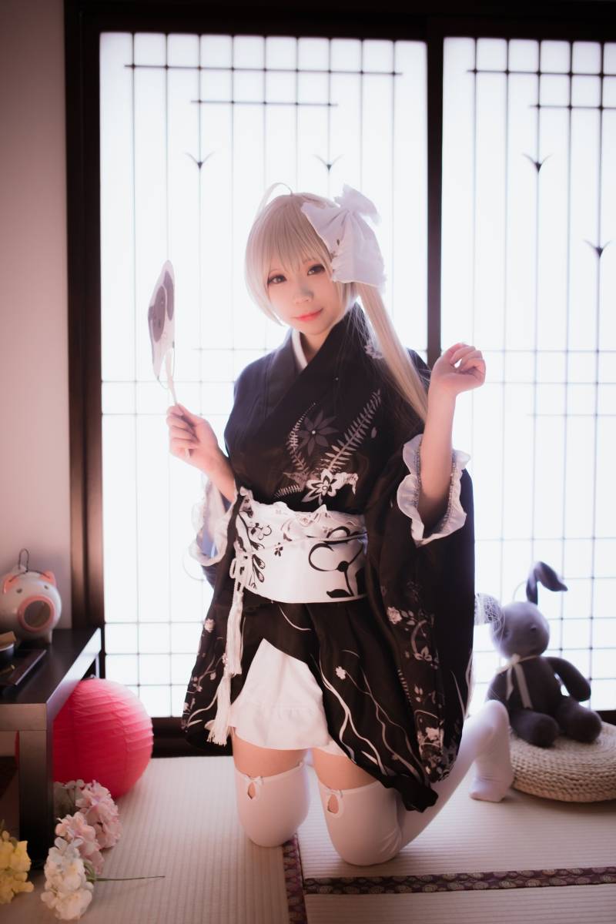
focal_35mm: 35
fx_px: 898
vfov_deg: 54.4
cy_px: 462
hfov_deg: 37.9
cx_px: 308
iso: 1250
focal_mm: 35
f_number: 1.4
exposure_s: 1/80
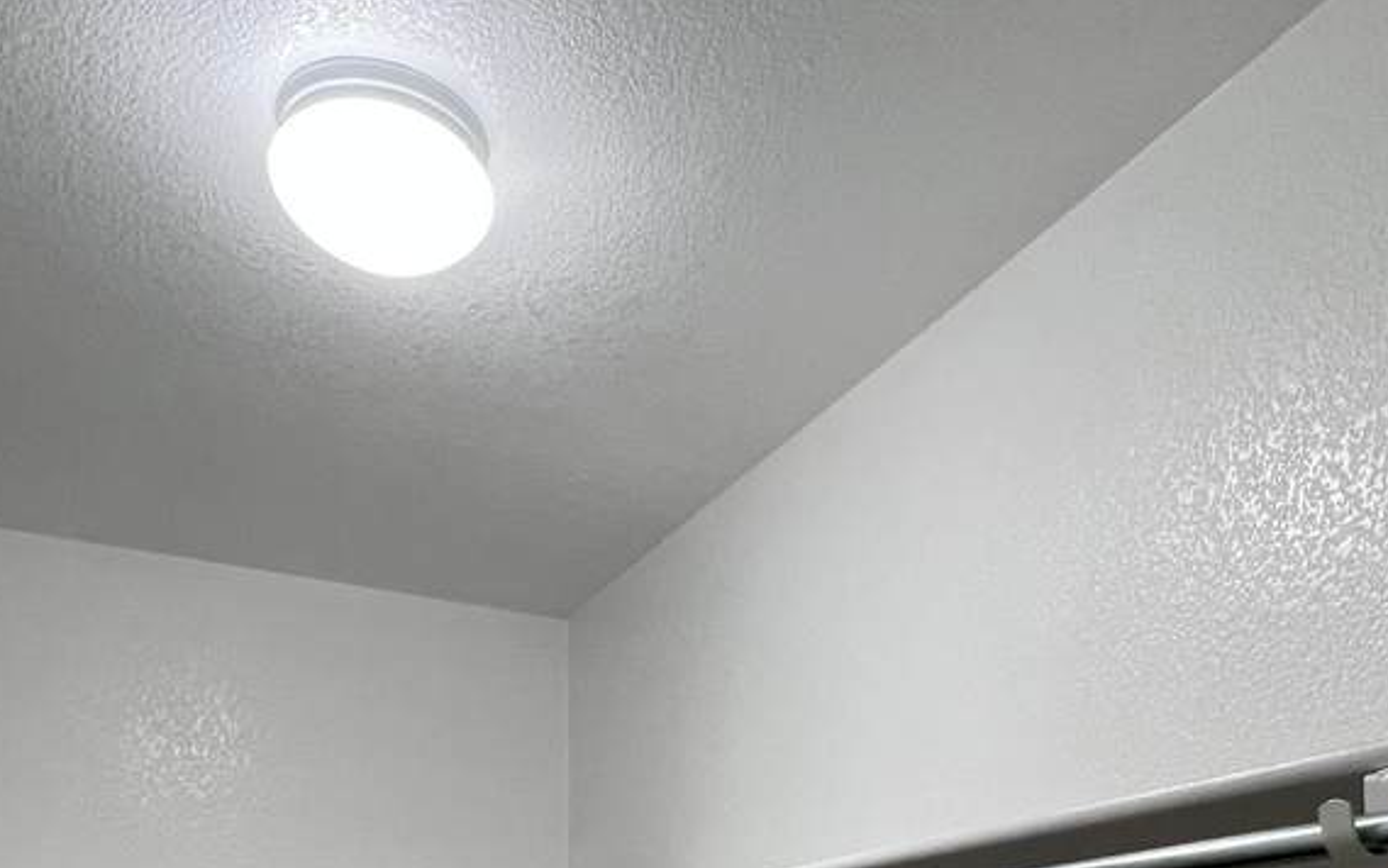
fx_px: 1173
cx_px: 764
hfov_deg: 61.1
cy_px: 992
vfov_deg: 34.2
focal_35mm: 31
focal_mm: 1.57
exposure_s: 1/120
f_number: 1.8
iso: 200
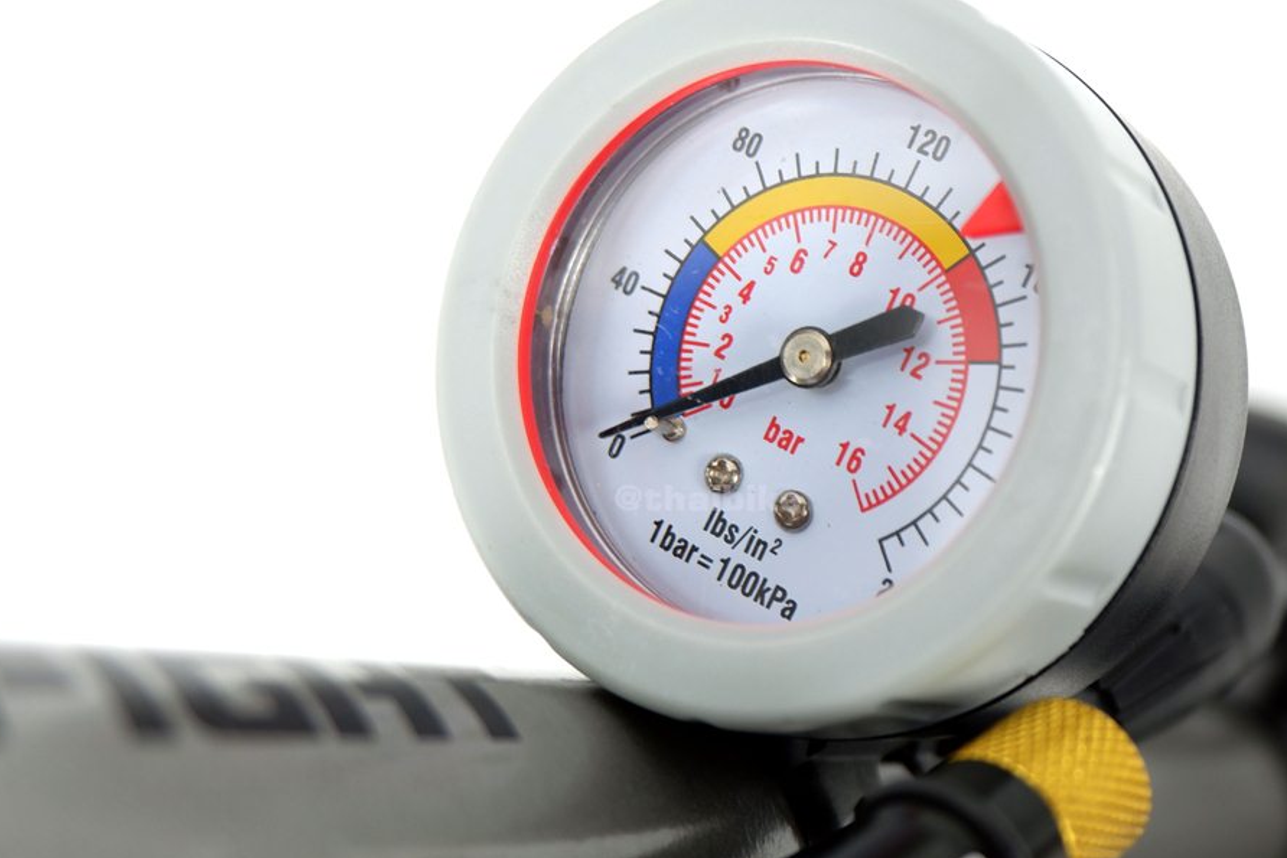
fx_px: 2109
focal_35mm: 59
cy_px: 324
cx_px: 721
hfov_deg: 33.9
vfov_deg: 23.0
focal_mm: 26.4
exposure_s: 1/90
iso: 200
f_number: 4.4
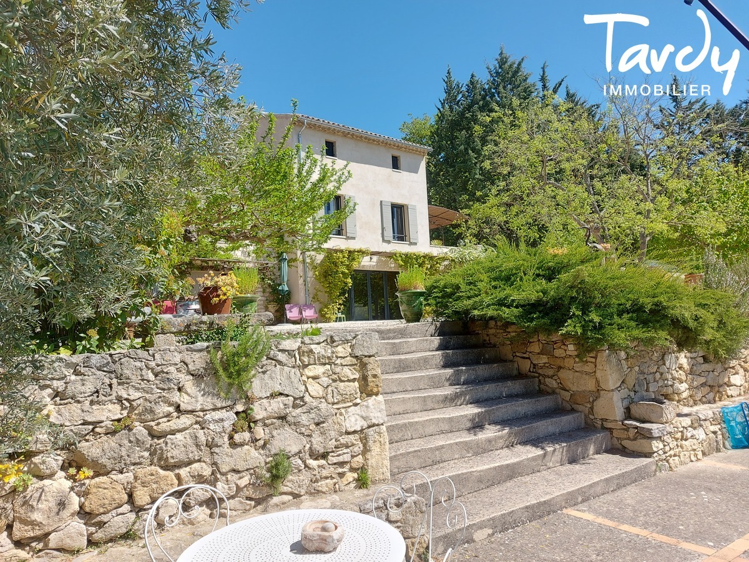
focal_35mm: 24
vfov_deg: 56.8
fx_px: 519
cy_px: 281
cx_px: 374
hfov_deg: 71.6
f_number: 1.8
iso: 32
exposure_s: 1/449
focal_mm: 5.23
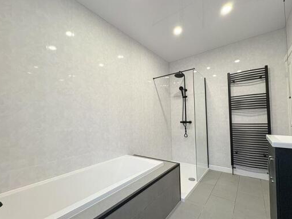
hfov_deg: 94.5
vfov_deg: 78.0
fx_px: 135
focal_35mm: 16
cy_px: 115
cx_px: 150
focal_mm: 2.22
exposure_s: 1/100
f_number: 2.2
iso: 160
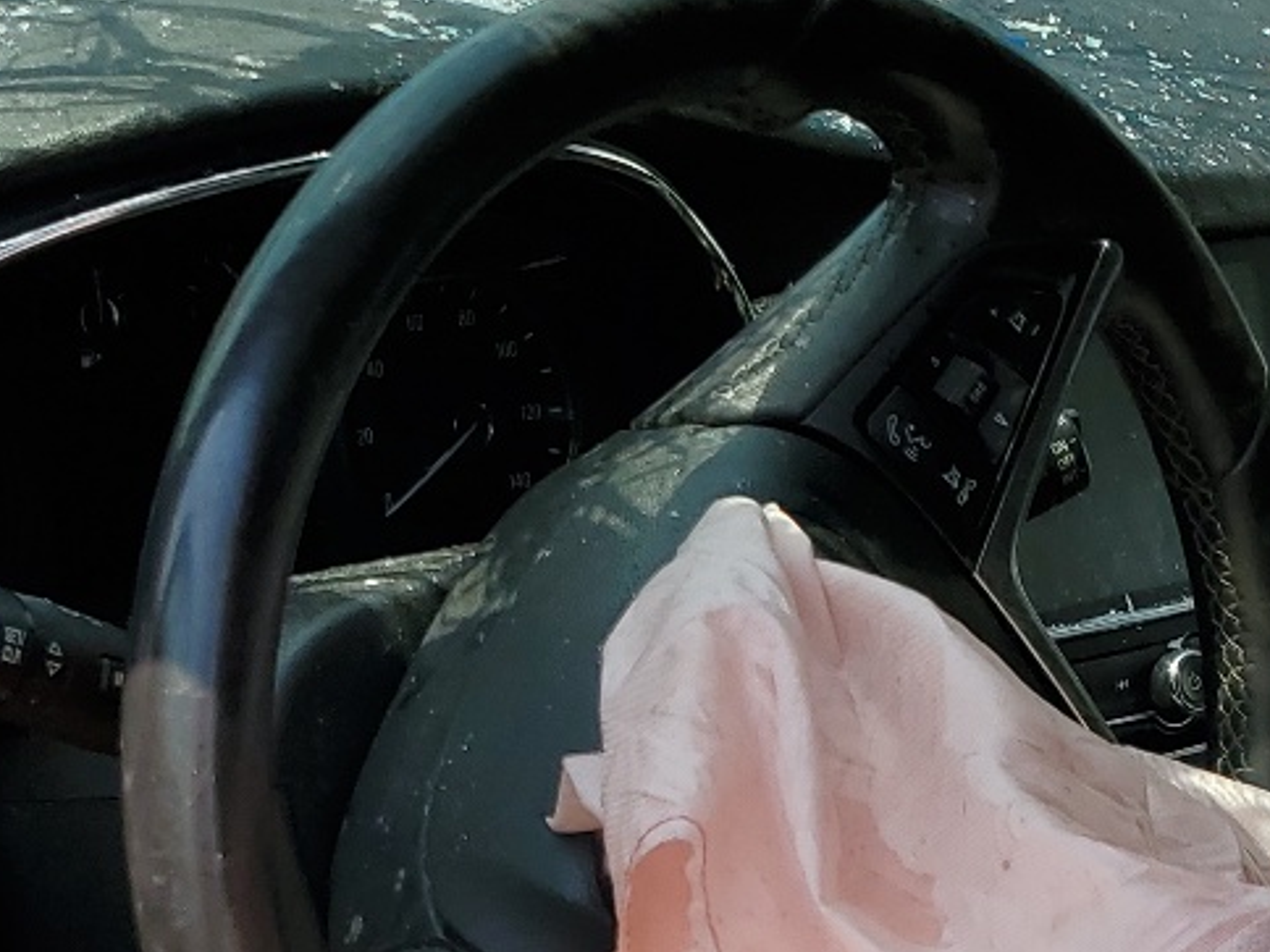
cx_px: 590
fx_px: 3155
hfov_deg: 22.8
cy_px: 1101
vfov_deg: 16.5
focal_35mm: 86
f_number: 1.5
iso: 50
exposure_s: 1/2500
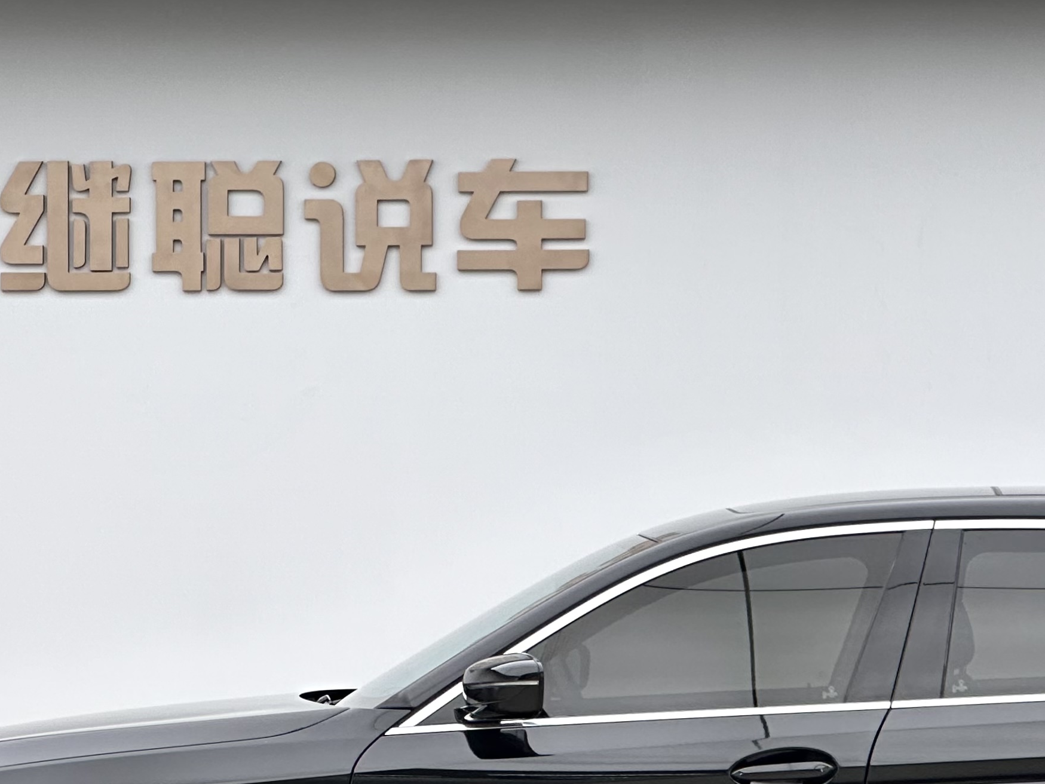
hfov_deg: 11.3
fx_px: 5283
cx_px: 804
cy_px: 319
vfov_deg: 8.5
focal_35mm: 175
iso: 64
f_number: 2.8
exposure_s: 1/100
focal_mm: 9
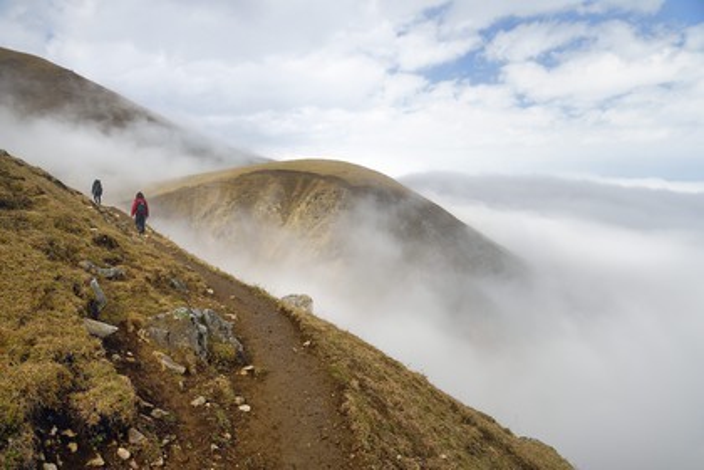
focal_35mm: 24
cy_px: 235
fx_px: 469
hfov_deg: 73.7
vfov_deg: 53.1
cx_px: 352
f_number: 13
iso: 200
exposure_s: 1/400
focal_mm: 24
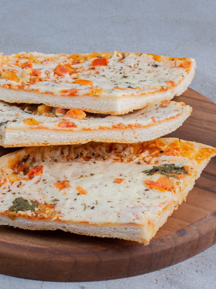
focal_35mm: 130
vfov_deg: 15.2
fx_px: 1082
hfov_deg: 11.4
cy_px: 164
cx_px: 69
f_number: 13
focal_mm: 50
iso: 320
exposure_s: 1/125
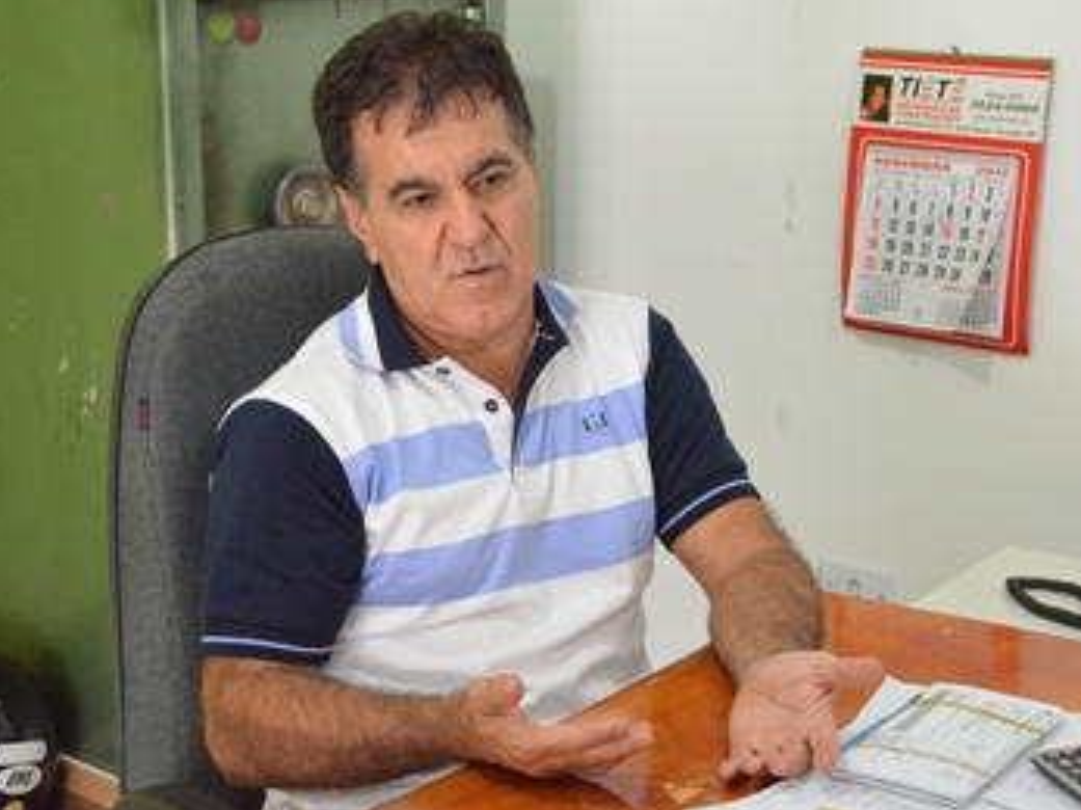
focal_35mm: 73
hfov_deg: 26.7
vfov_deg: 20.2
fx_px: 2279
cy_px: 407
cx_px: 558
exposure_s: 1/160
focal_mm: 44
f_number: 4.5
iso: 5000
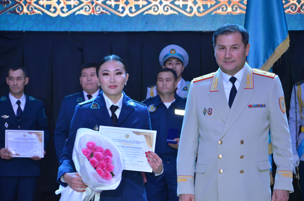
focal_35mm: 135
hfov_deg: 15.2
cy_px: 100
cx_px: 152
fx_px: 1138
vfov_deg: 10.1
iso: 800
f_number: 5.6
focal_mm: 90
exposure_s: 1/60
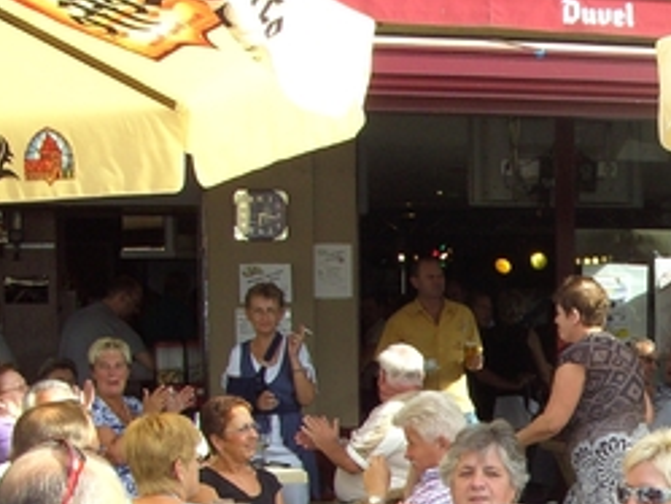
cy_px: 523
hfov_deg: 20.7
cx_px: 784
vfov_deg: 16.2
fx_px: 1726
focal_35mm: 89
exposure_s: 1/140
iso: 100
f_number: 5.6
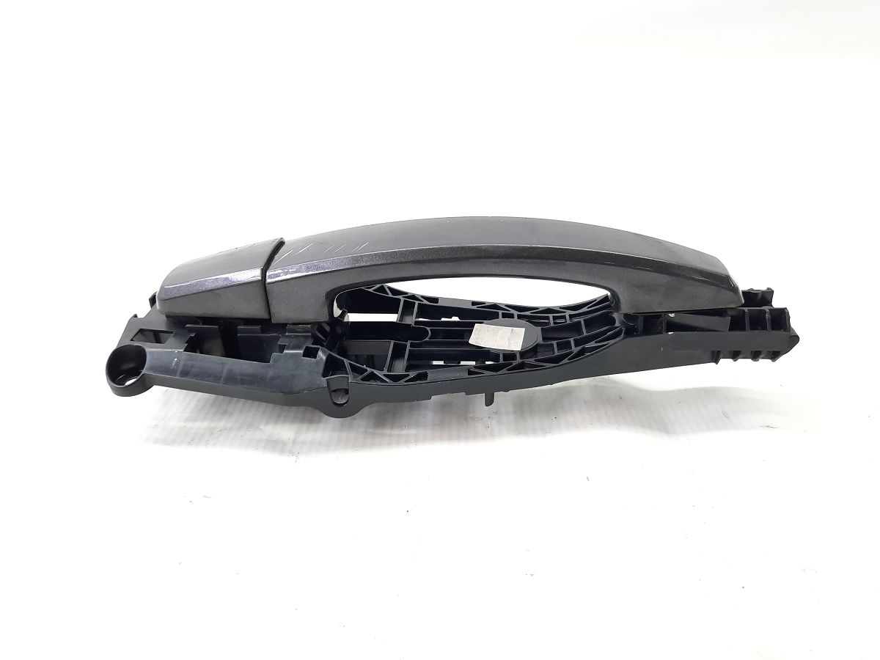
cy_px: 330
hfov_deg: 69.4
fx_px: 636
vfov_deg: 54.9
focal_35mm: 25
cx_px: 440
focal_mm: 4.6
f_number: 2
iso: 125
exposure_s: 1/50
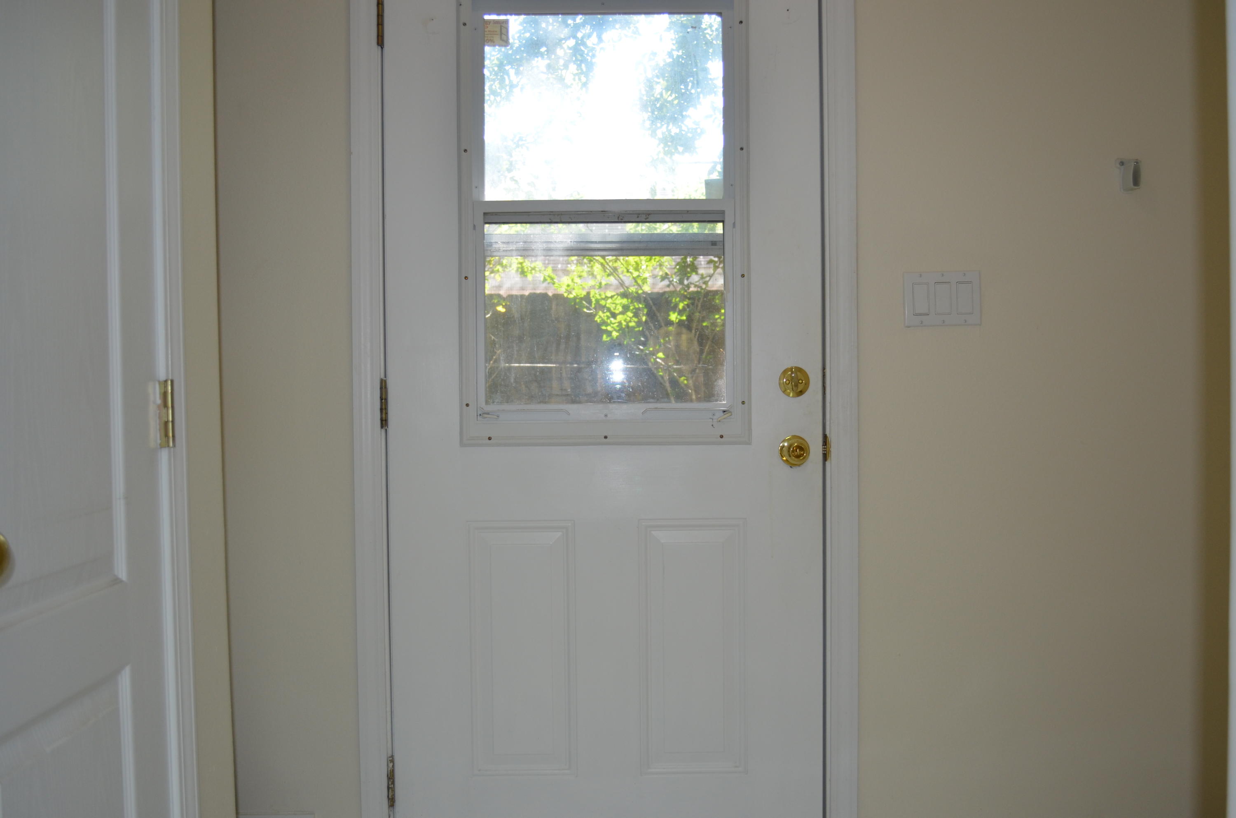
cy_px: 409
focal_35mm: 33
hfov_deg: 57.3
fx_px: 1131
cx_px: 618
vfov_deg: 39.8
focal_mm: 22
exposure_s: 1/125
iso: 320
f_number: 4
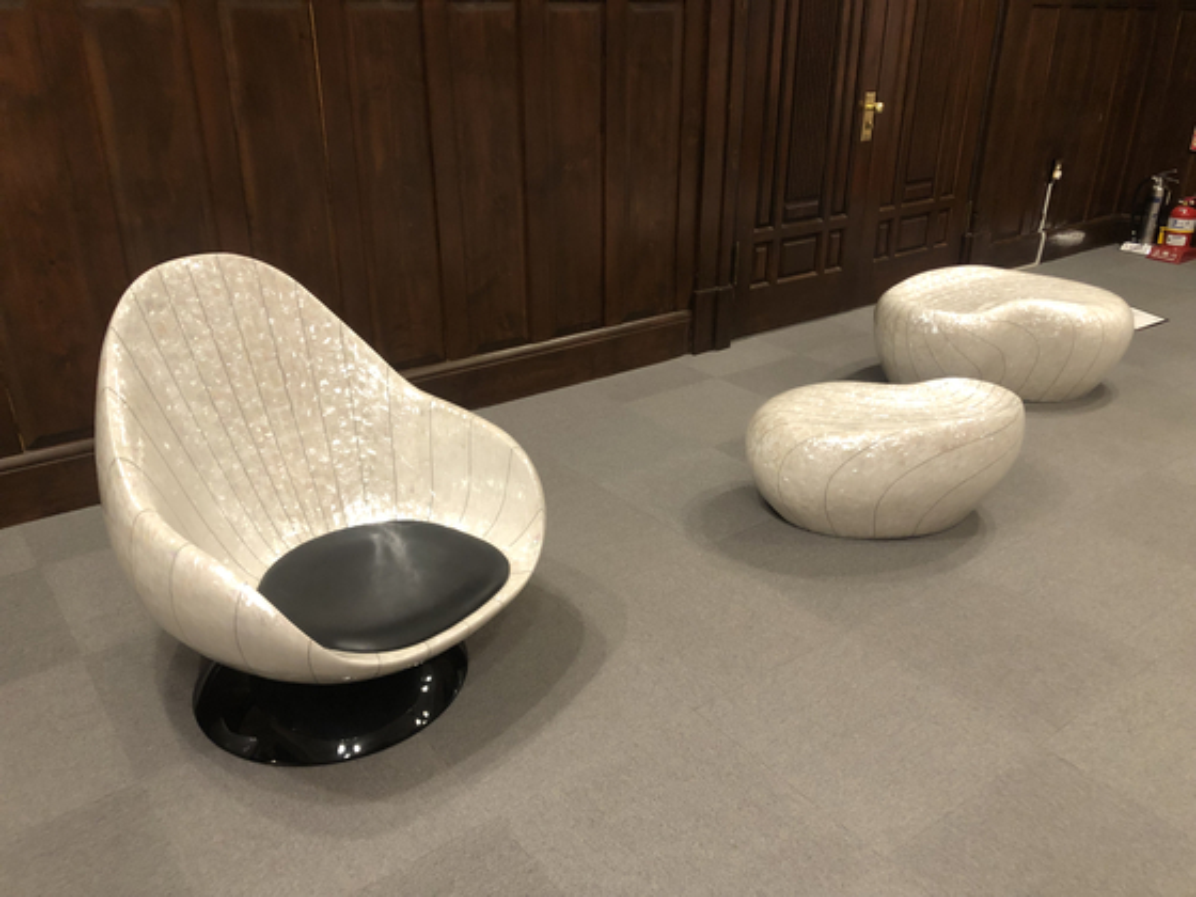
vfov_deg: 49.7
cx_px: 598
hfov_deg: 63.4
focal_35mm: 28
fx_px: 967
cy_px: 448
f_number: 1.8
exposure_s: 1/15
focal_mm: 3.99
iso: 100
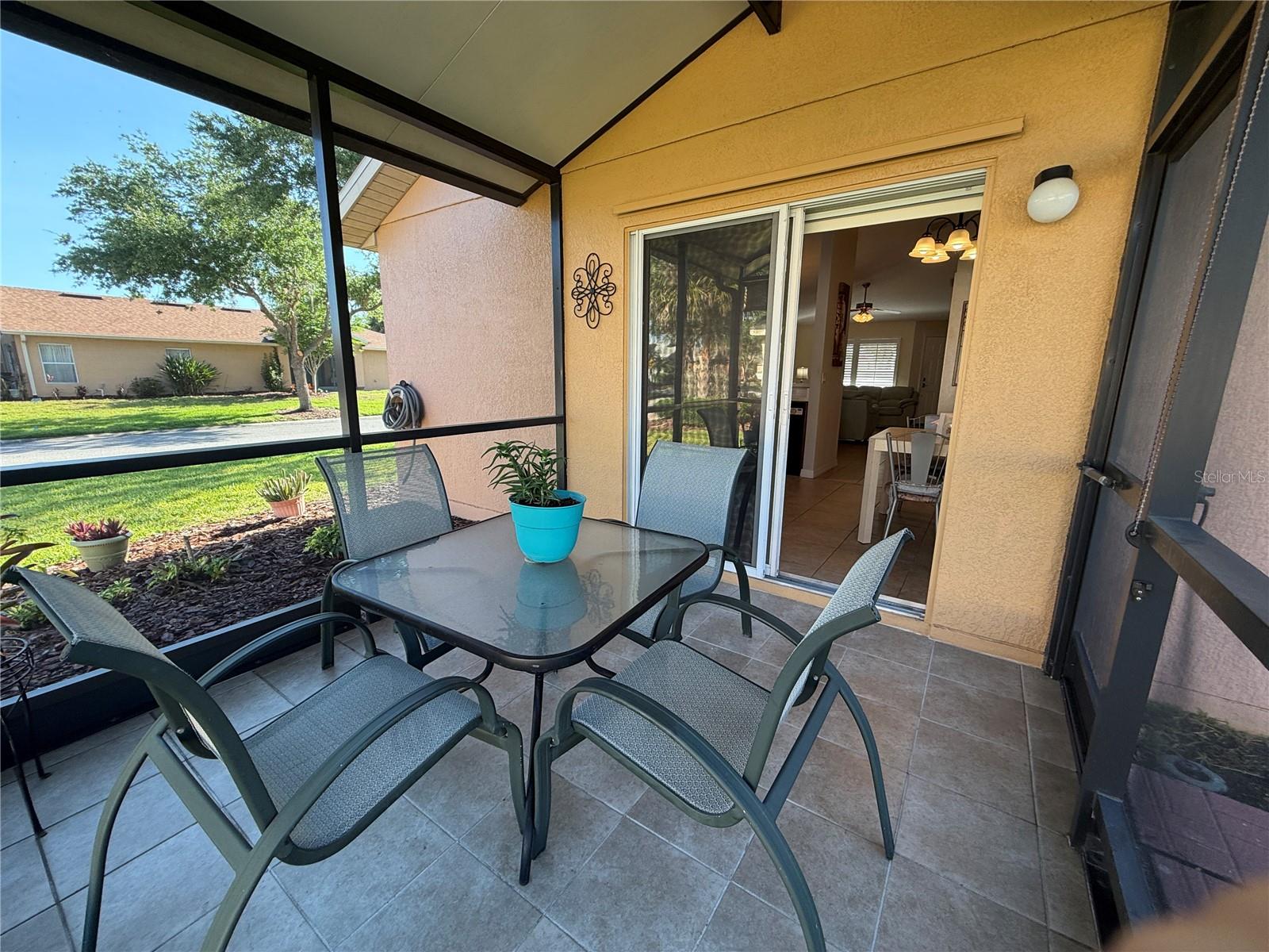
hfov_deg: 102.1
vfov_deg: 85.7
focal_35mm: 14
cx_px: 634
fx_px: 513
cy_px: 476
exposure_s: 1/120
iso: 64
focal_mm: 2.22
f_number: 2.2
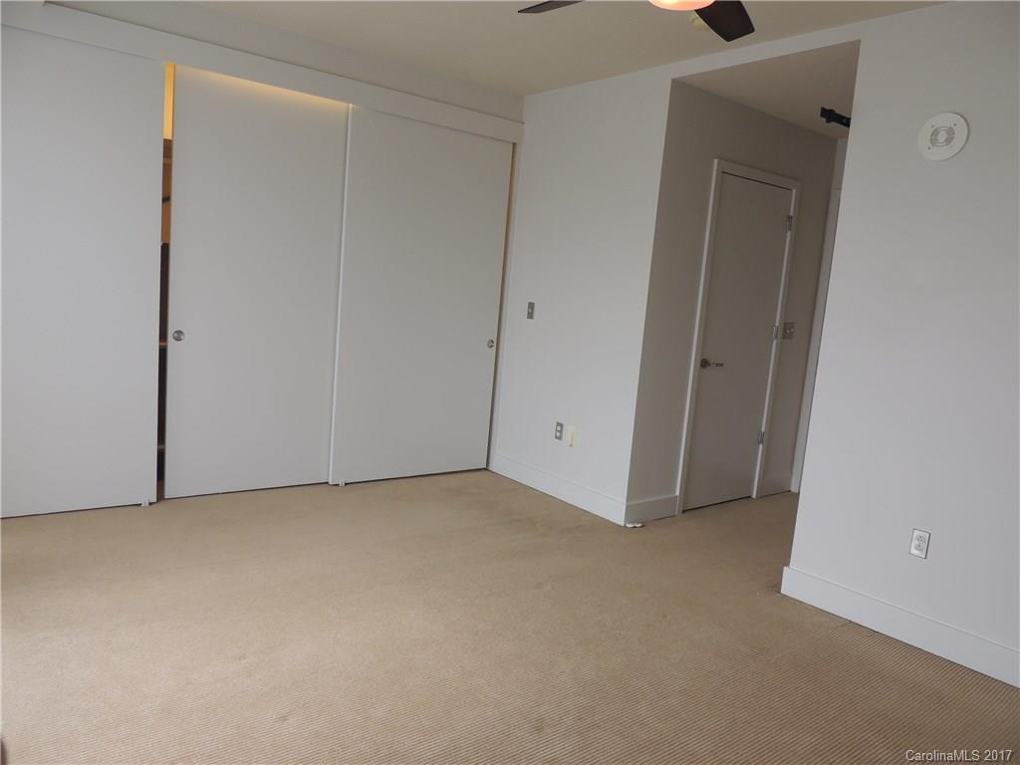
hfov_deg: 71.6
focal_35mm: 24
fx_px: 707
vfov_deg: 56.8
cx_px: 510
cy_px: 382
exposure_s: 1/80
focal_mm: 4.3
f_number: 3
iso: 100
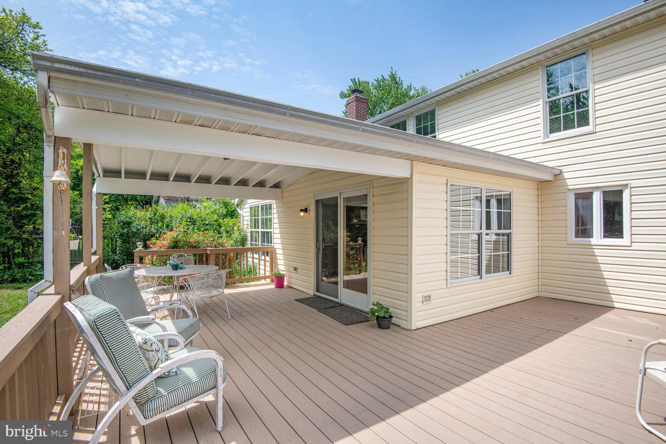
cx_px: 333
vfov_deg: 73.7
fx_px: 296
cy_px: 222
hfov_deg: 96.7
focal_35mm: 16
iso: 200
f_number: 8
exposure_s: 1/500
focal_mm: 16
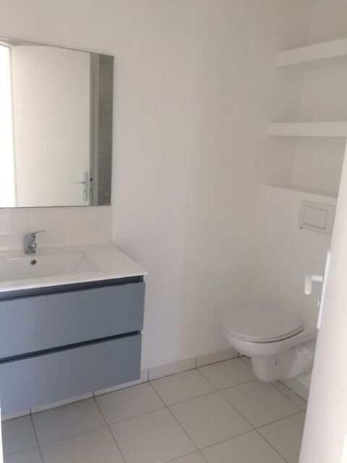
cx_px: 174
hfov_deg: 48.2
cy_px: 232
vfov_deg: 61.7
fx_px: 388
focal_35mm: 29
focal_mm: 4.15
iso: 50
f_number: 2.2
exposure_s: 1/33
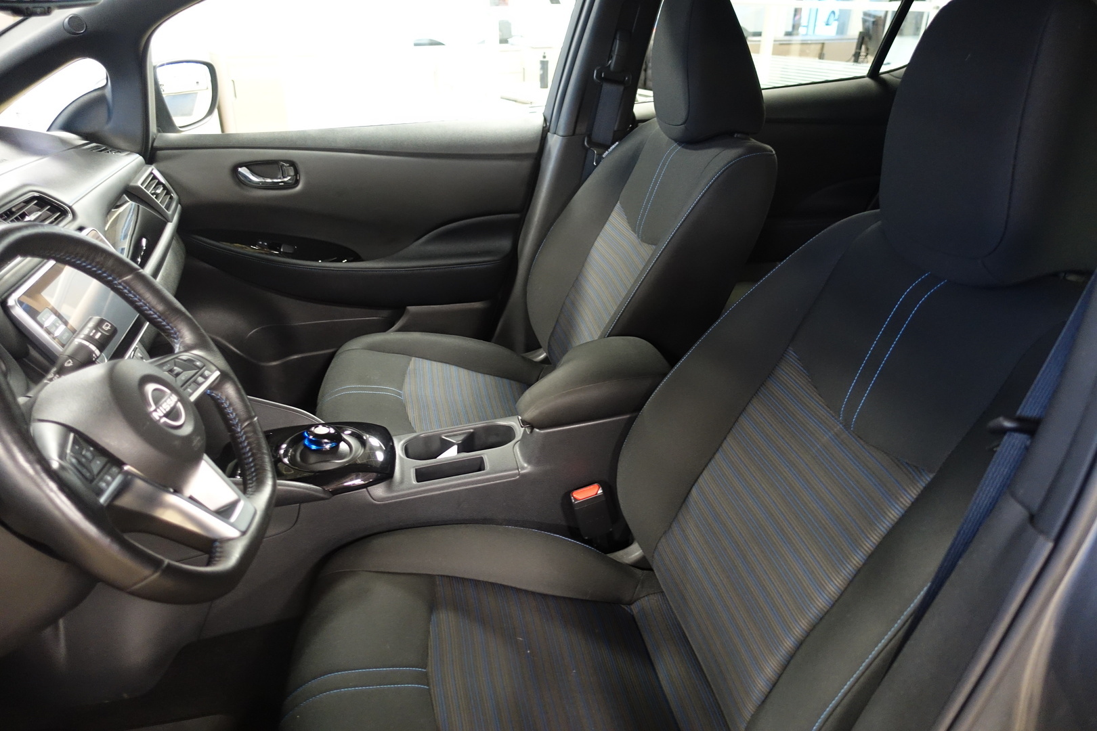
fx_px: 731
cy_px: 366
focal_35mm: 24
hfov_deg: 73.7
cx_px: 548
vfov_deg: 53.1
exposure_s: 1/13
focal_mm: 8.8
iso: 800
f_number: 1.8
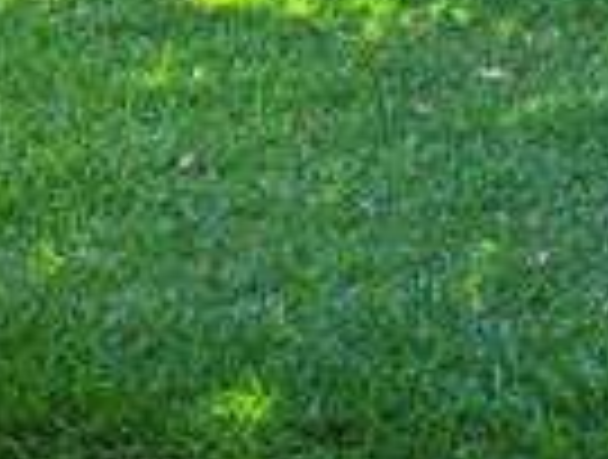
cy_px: -324
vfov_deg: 8.3
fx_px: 3064
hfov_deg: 9.4
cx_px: 1707
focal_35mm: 174
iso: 25
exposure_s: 1/123
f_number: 1.8
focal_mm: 5.4
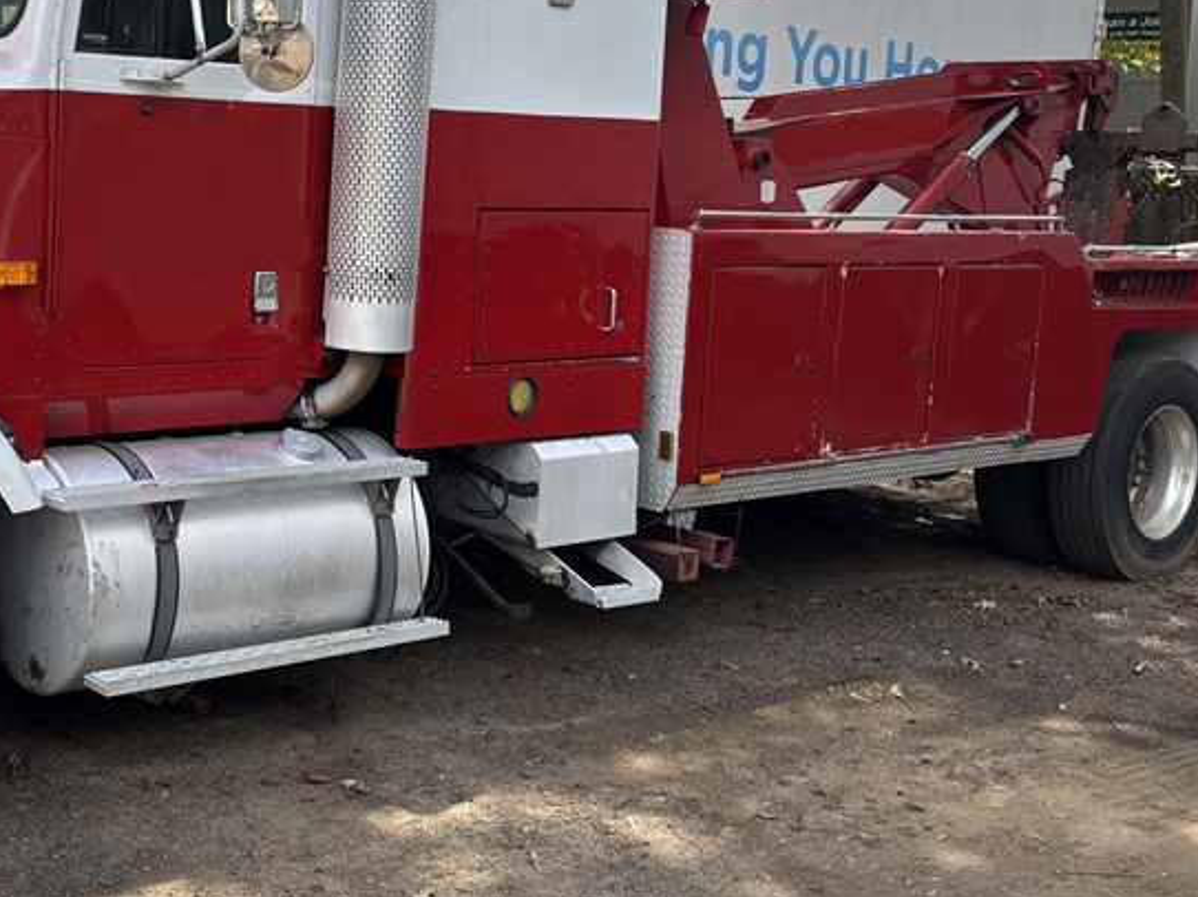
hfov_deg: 37.5
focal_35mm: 48
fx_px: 1660
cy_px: 287
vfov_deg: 30.0
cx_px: 164
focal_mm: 5.96
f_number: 1.6
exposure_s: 1/951
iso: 50
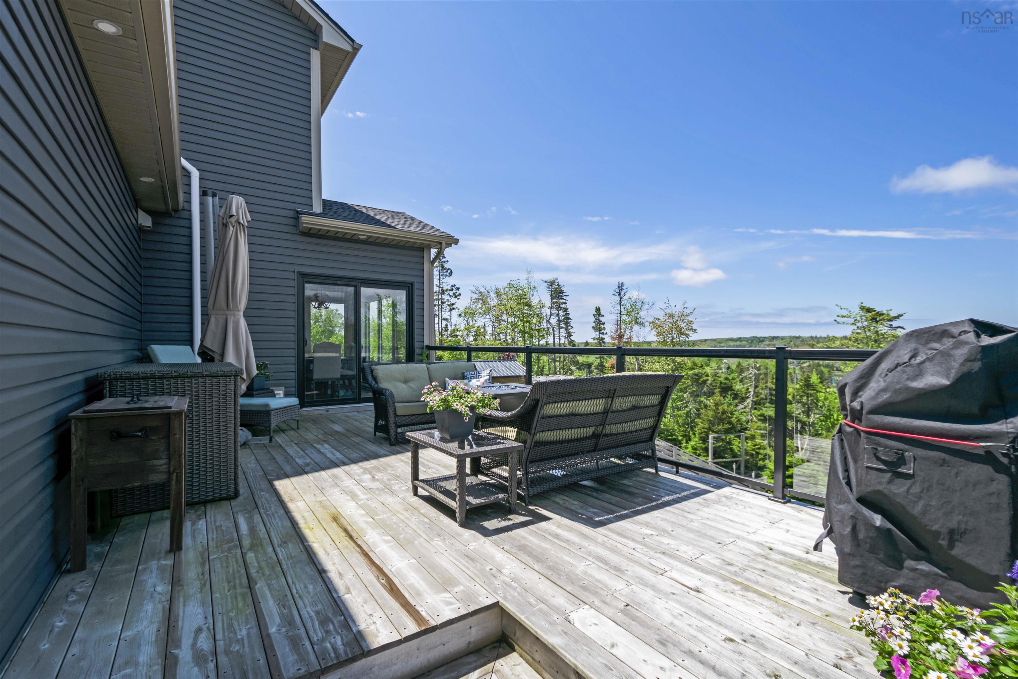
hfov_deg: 100.4
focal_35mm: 15
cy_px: 340
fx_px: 424
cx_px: 509
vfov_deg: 77.3
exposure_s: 1/640
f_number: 6.3
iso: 100
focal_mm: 10
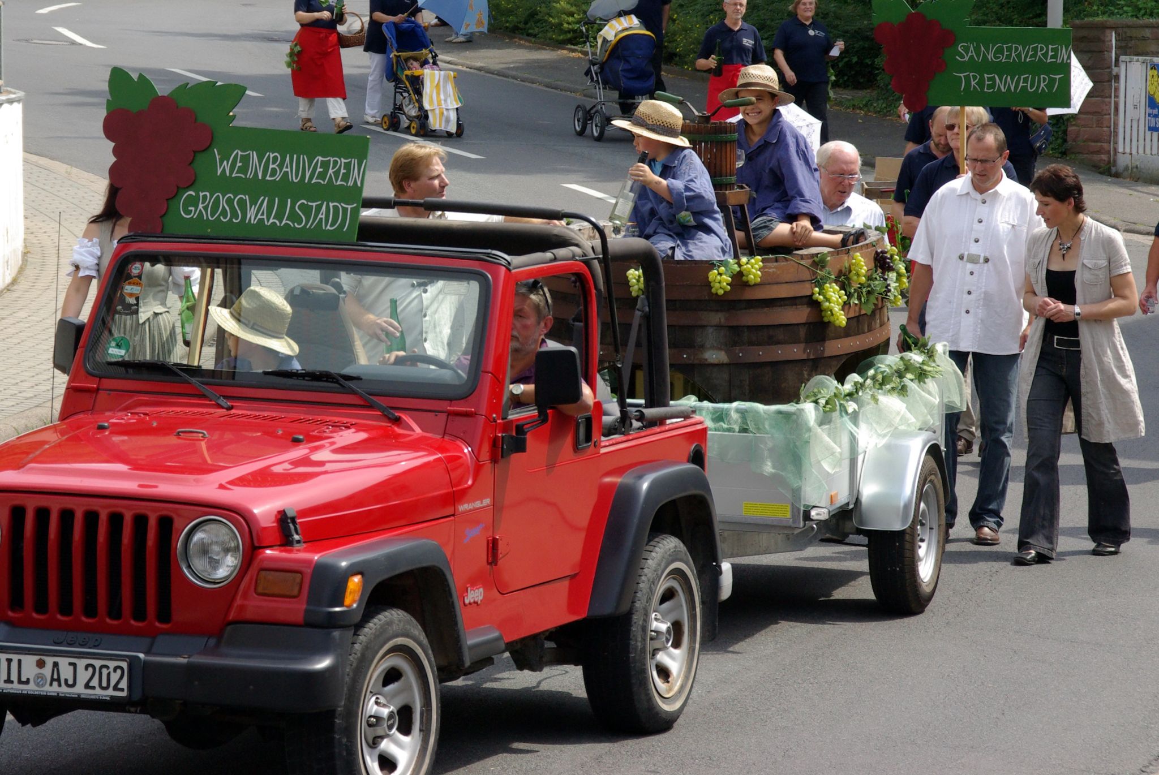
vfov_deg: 10.2
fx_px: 4350
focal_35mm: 135
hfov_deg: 15.2
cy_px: 388
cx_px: 580
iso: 400
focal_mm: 90
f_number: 8
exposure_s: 1/350
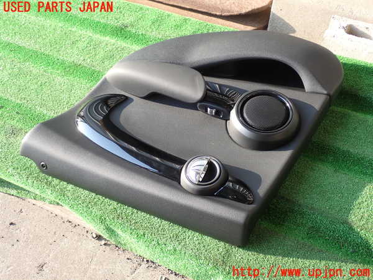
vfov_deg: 35.1
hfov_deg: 45.8
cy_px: 140
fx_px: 442
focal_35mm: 41
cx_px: 186
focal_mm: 7.31
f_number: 2.8
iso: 100
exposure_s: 1/125
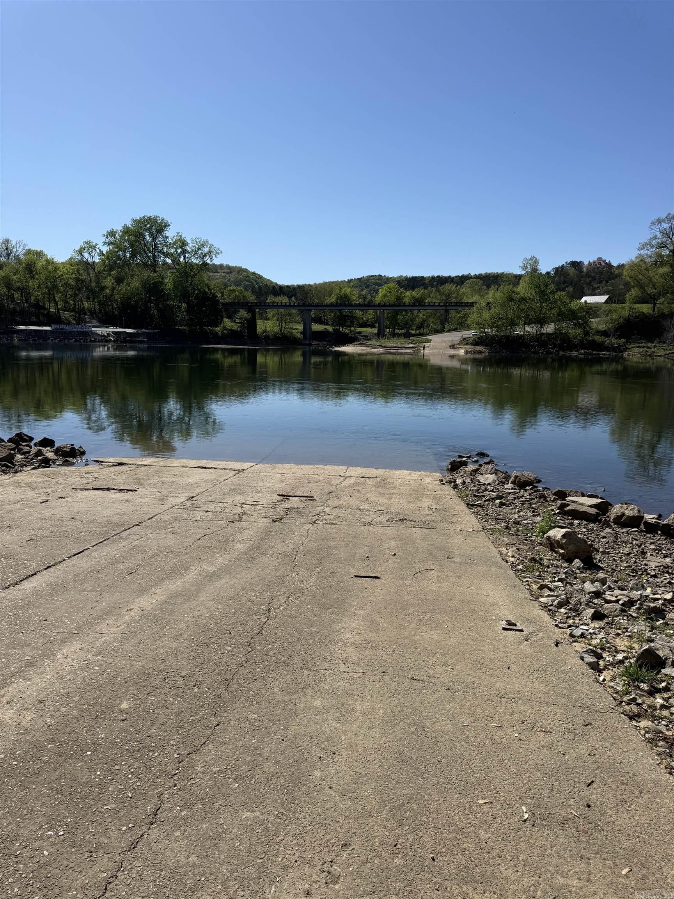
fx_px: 623
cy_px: 450
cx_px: 337
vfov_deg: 71.6
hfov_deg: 56.8
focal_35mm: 24
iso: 80
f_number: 1.78
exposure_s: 1/8130
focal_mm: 6.76
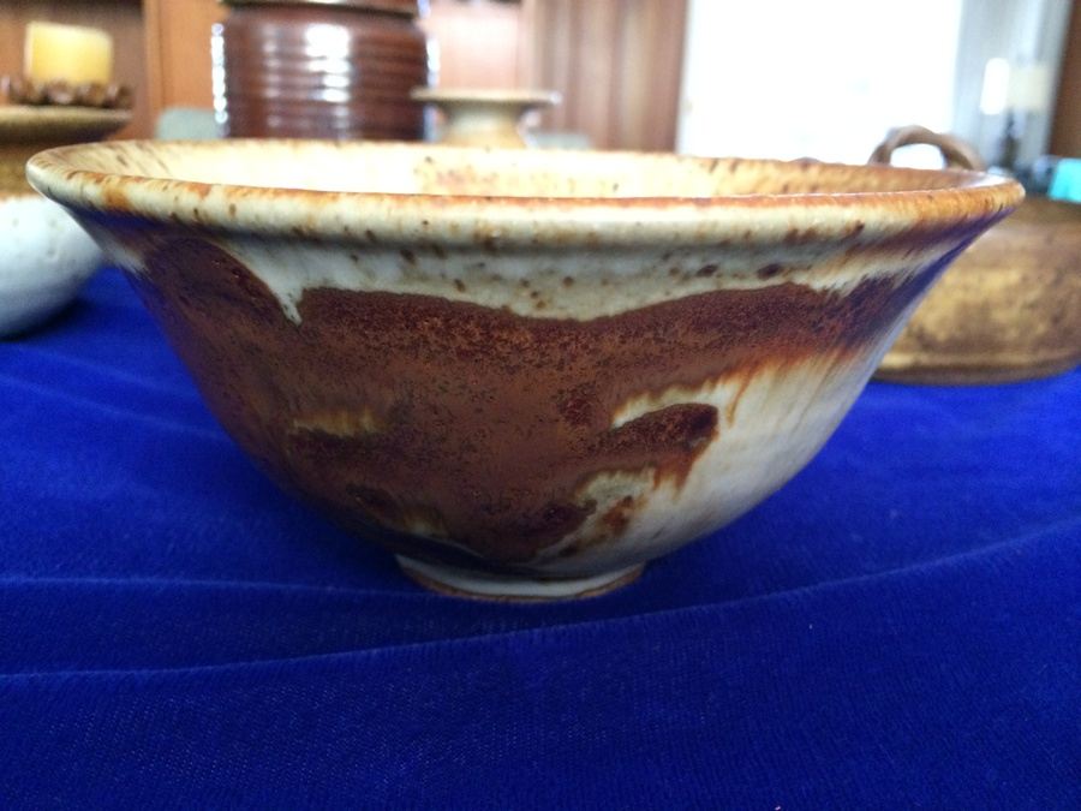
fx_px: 937
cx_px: 540
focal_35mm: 30
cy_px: 406
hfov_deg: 60.0
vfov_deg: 46.8
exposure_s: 1/30
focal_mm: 4.12
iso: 320
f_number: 2.2
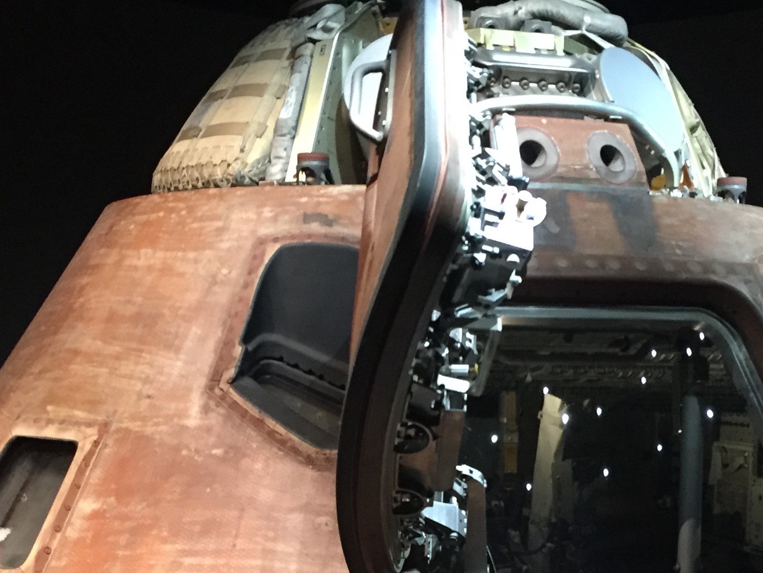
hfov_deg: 30.7
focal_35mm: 63
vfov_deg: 22.7
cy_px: 519
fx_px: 1389
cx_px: 442
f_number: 2.2
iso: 250
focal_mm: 4.15
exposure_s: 1/15
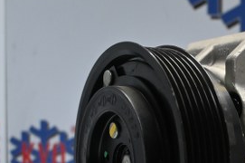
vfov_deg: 16.2
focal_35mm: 83
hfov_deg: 23.7
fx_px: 565
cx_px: 231
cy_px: 145
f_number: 4.2
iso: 1250
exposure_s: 1/125
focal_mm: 25
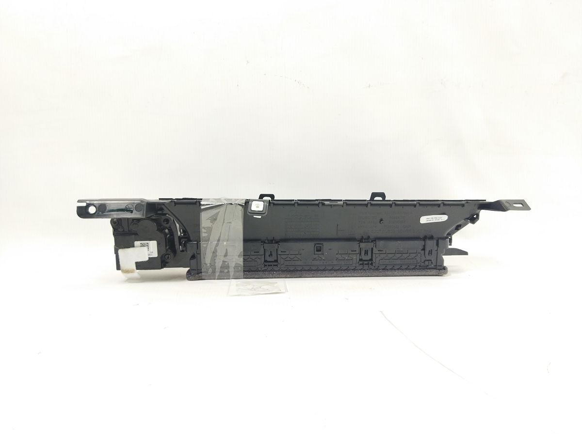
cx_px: 291
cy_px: 218
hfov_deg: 65.3
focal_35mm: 27
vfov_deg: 51.4
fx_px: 454
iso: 113
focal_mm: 4.71
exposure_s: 1/50
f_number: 1.79
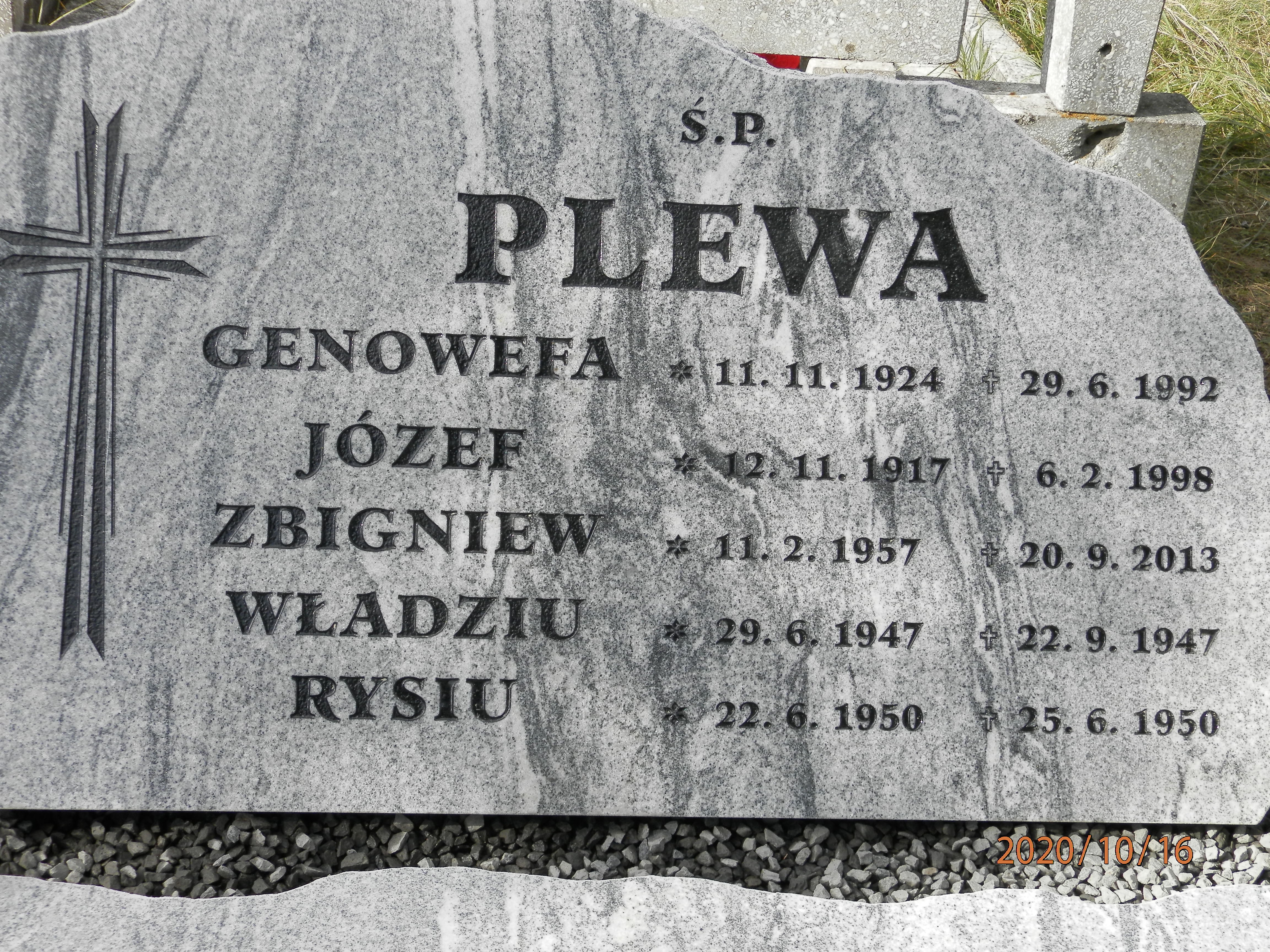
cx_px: 635
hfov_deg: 34.9
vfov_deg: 26.6
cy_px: 476
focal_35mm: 55
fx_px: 2018
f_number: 3.8
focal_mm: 9.9
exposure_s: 1/320
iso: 80
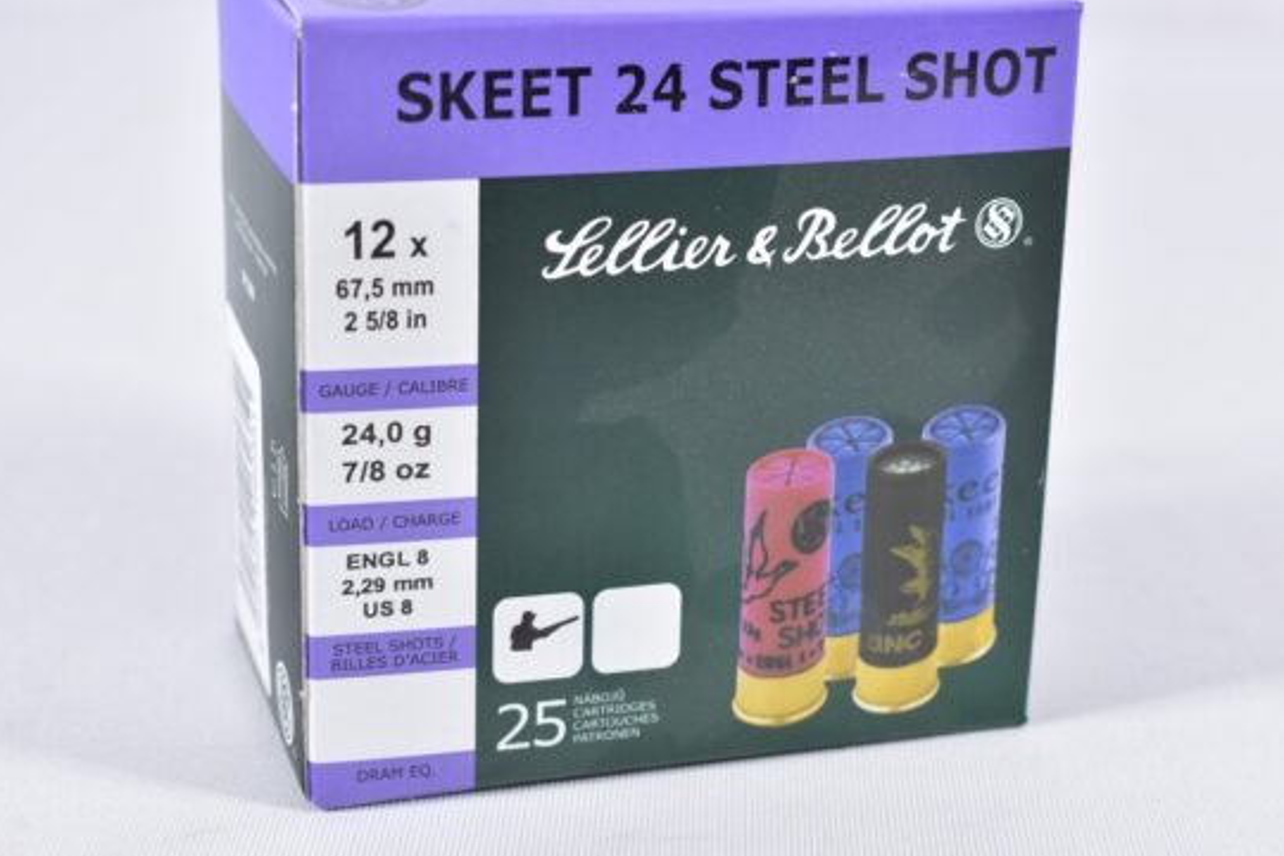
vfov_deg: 17.1
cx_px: 699
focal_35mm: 80
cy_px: 399
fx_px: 2853
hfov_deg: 25.4
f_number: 5.3
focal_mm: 48
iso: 640
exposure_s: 1/40
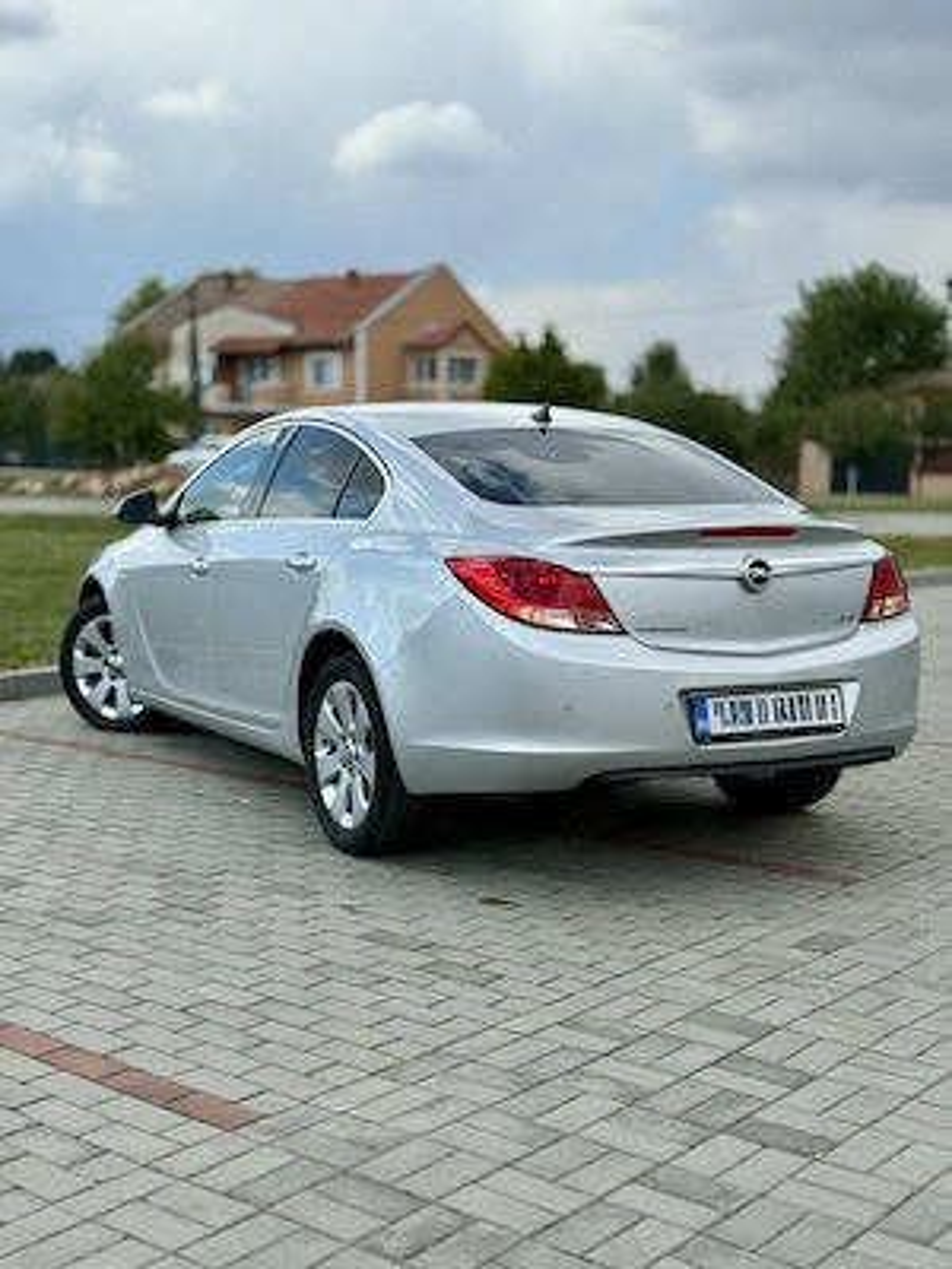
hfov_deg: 30.3
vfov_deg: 39.7
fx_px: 1760
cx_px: 476
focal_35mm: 48
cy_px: 634
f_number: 1.78
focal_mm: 6.76
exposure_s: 1/5208
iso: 80
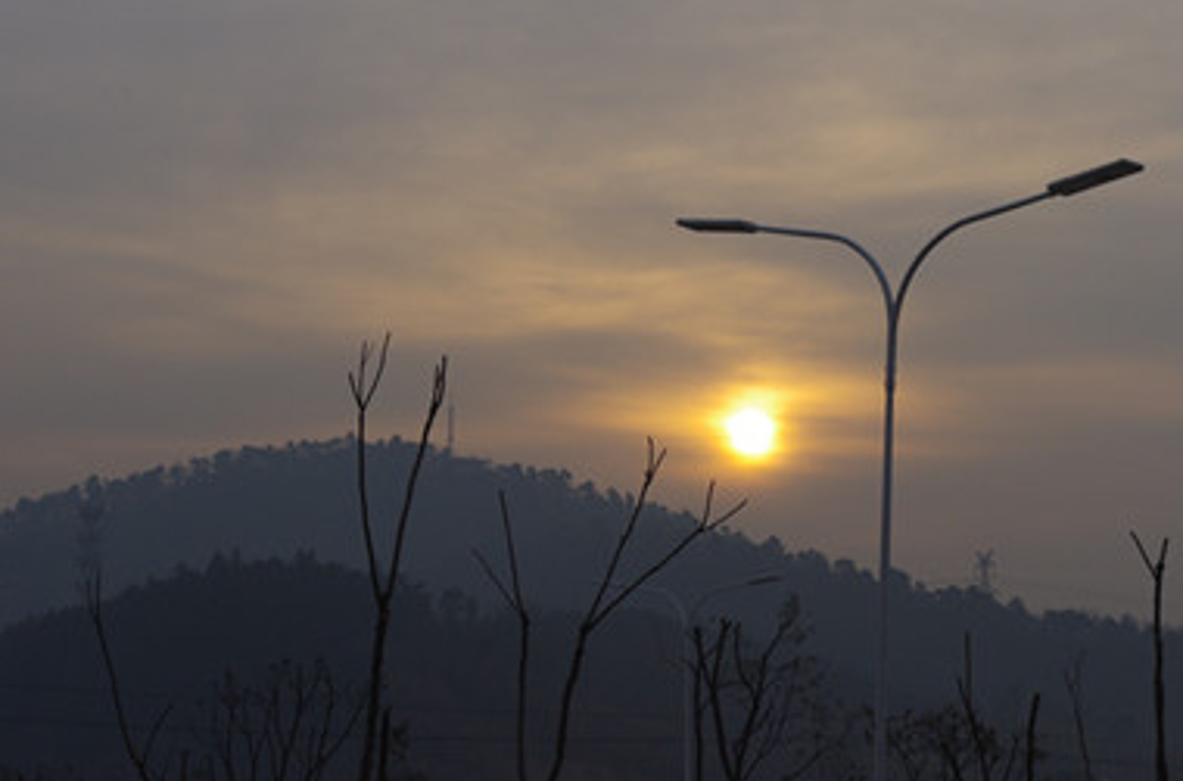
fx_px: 3539
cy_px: 428
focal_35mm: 108
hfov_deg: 18.9
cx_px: 747
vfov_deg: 12.6
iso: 200
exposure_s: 1/100
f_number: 11
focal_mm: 55
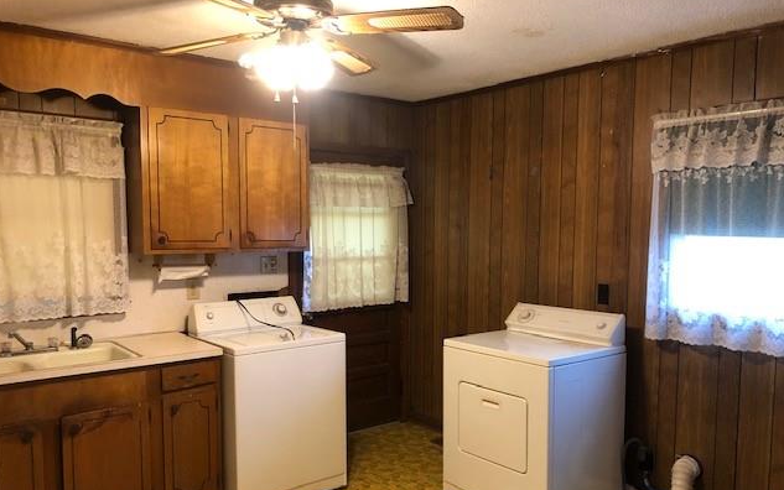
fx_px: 641
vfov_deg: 41.7
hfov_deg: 62.9
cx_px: 390
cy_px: 286
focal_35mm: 30
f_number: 1.8
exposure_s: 1/15
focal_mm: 3.99
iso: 80
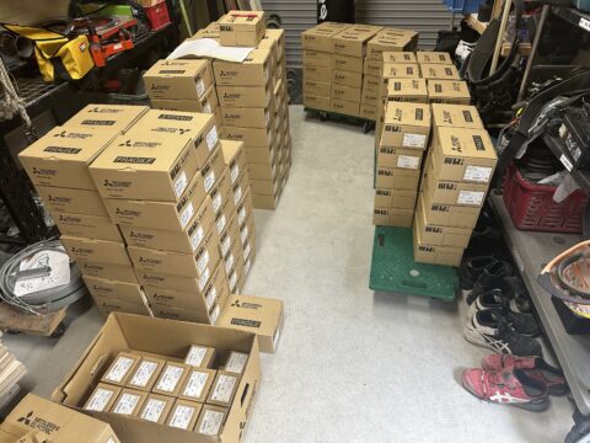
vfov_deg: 56.8
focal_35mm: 24
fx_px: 409
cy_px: 222
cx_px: 295
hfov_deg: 71.6
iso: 200
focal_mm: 6.86
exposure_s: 1/121
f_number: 1.78
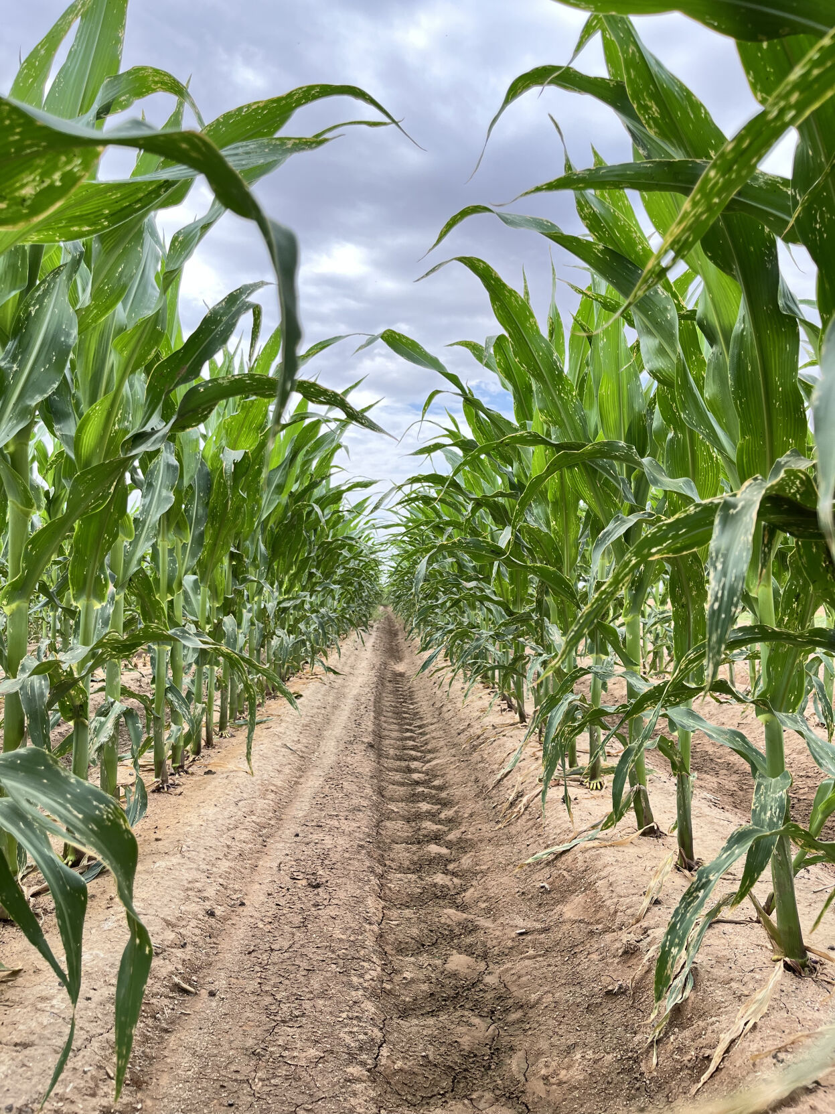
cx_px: 418
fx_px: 836
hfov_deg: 53.1
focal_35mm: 26
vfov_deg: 67.3
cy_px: 557
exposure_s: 1/777
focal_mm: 5.1
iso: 50
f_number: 1.6
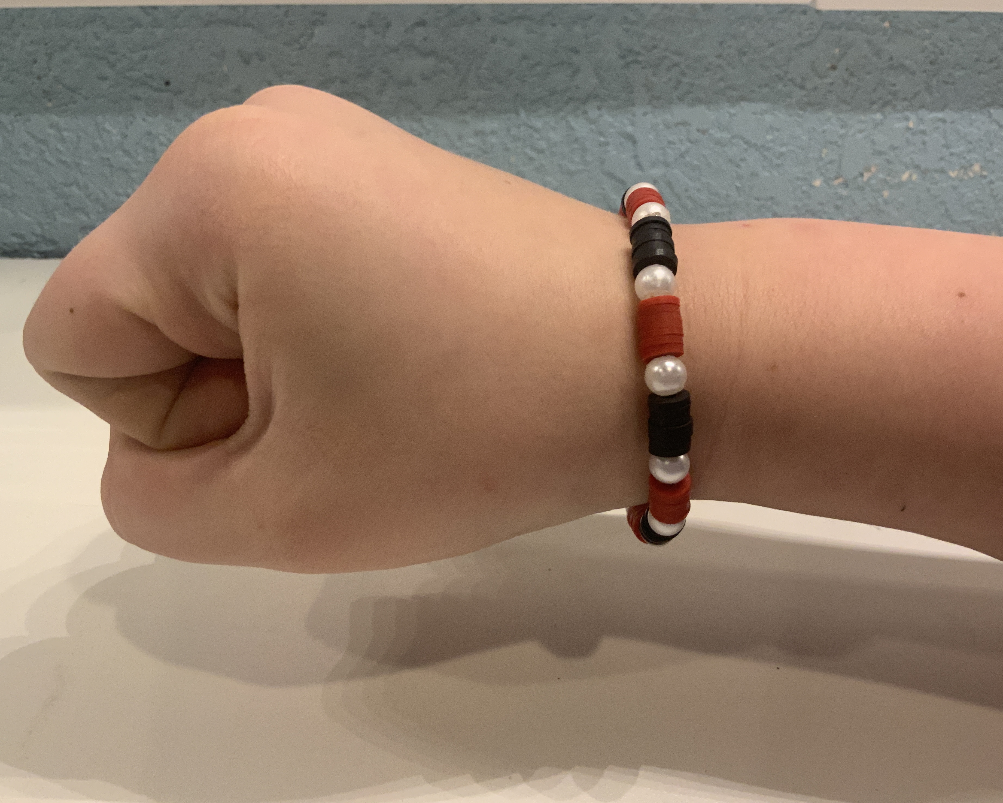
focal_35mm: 31
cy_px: 404
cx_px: 466
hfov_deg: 57.1
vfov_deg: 47.1
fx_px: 920
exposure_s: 1/60
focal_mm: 3
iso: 100
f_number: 1.8
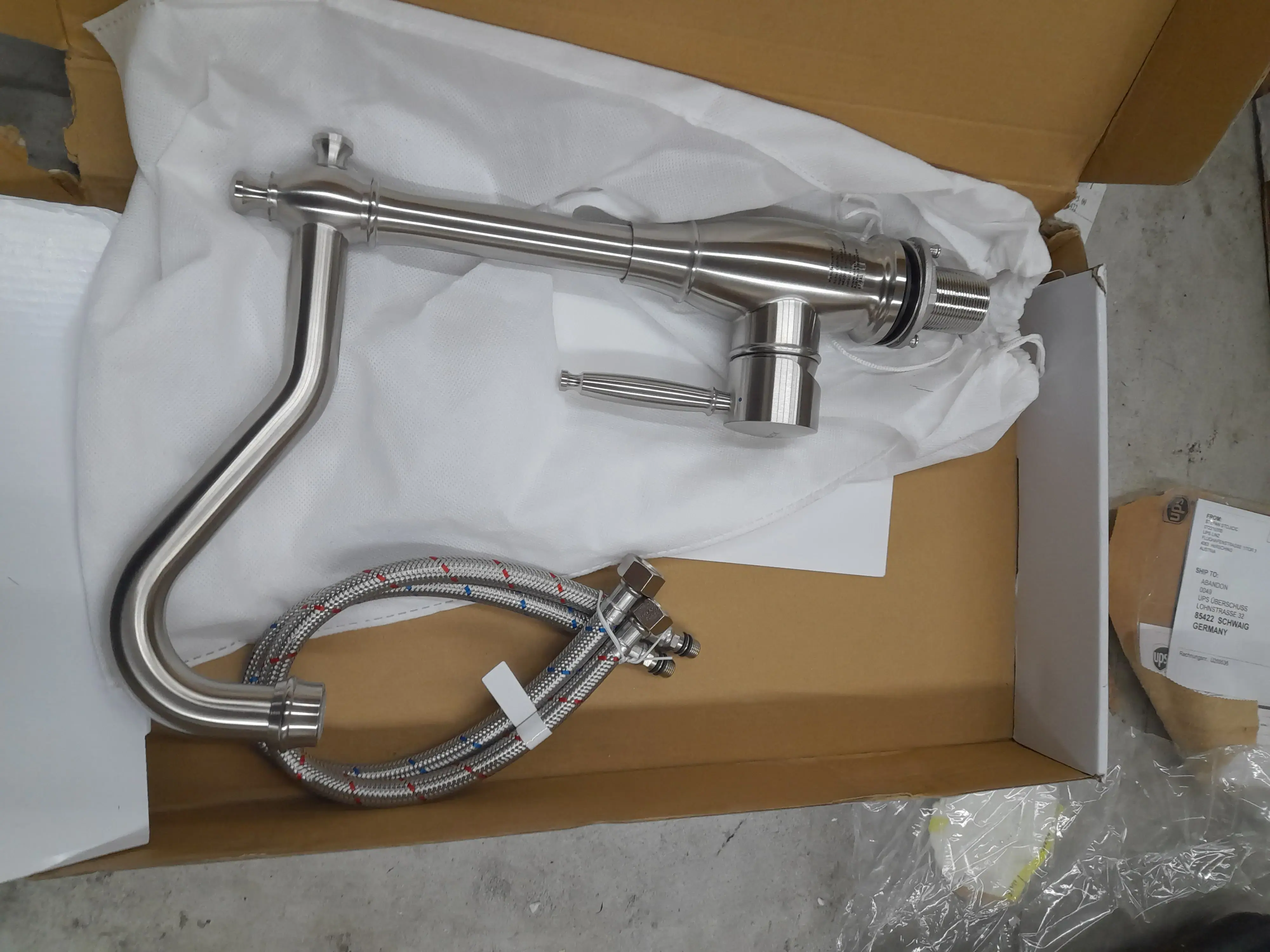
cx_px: 635
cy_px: 476
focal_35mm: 25
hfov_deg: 69.4
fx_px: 917
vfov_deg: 54.9
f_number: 2
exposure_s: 1/50
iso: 200
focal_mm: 4.6
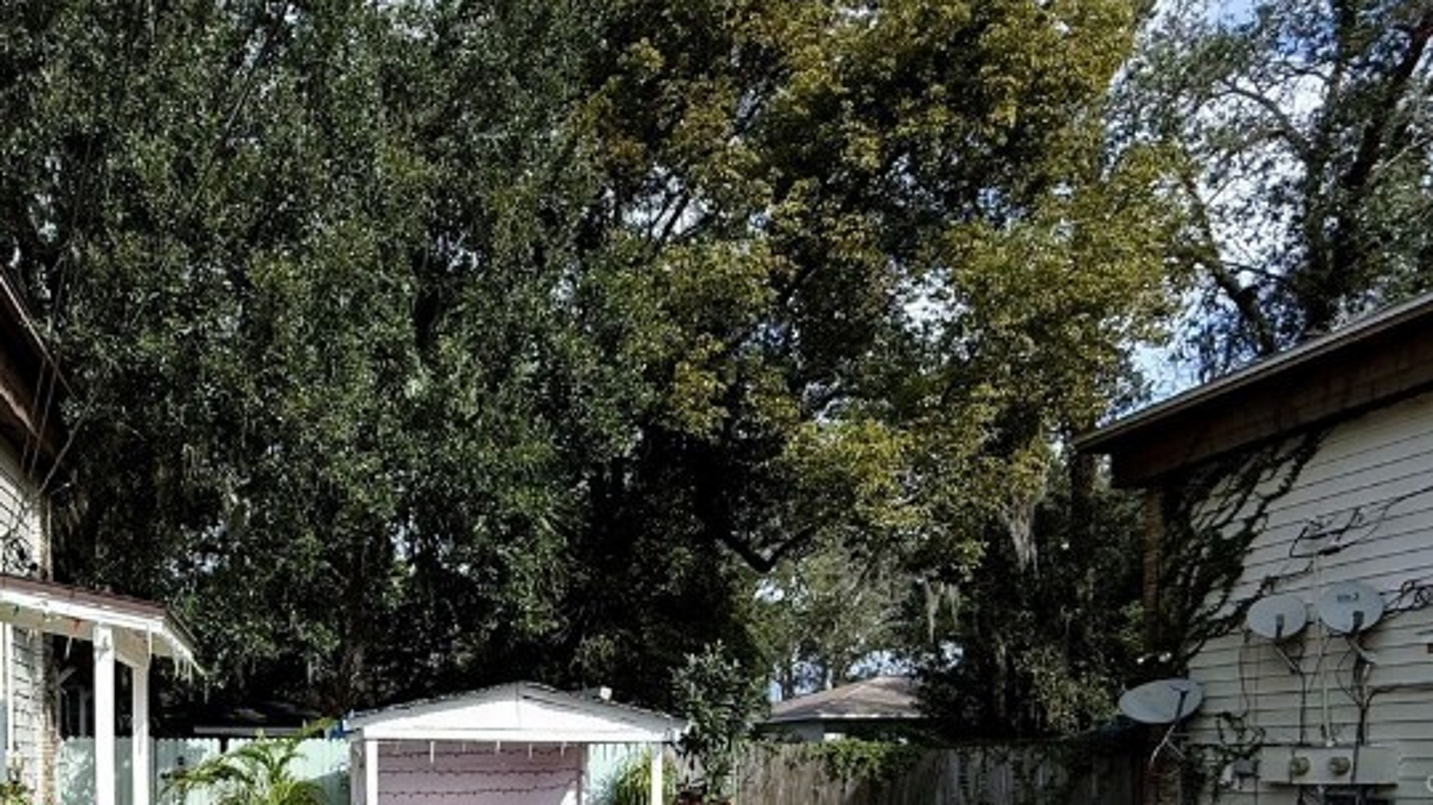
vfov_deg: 36.4
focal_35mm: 29
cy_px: 792
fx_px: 1102
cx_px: 314
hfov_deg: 61.3
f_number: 2.2
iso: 50
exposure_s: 1/1285
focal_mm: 2.22
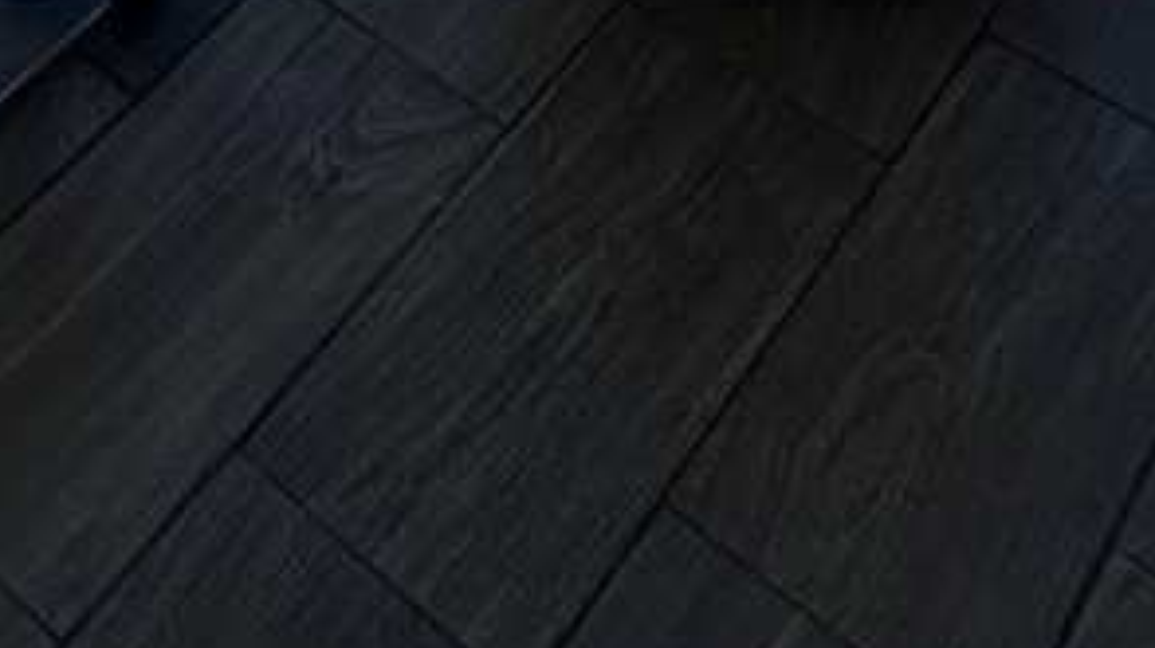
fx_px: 2541
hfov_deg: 20.4
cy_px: -1814
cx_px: -758
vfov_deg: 8.6
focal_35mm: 83
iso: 50
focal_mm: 2.22
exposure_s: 1/2083
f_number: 2.2
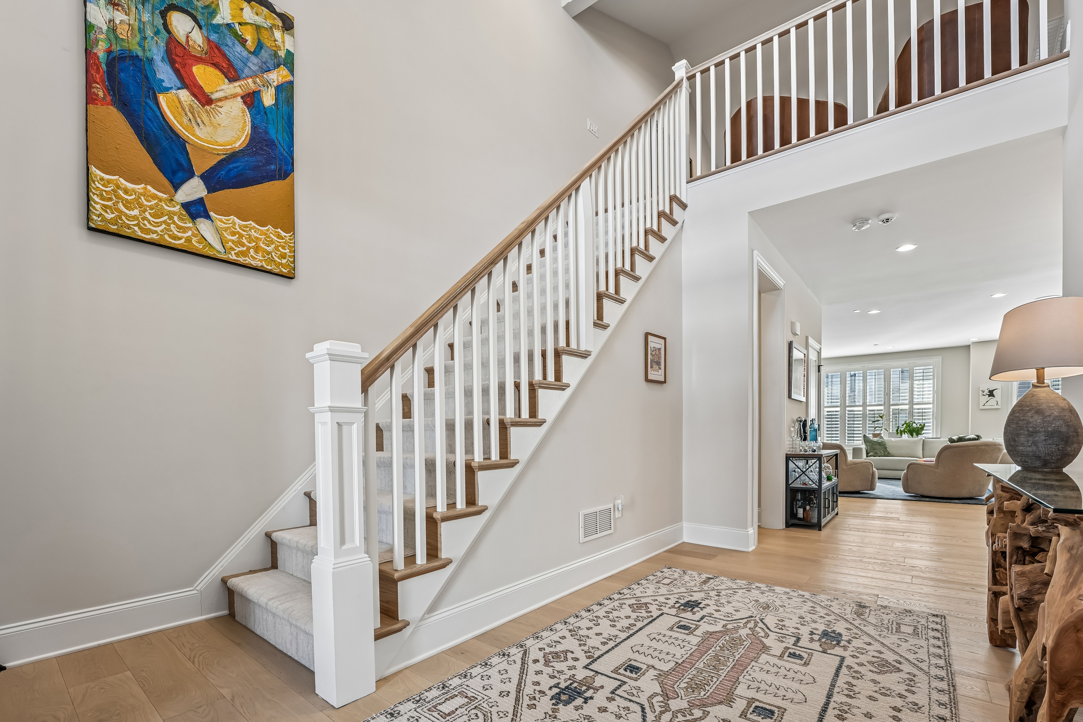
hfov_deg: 104.3
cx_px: 542
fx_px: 421
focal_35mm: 14
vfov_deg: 81.2
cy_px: 361
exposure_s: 1/5
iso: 100
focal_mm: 14
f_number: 8
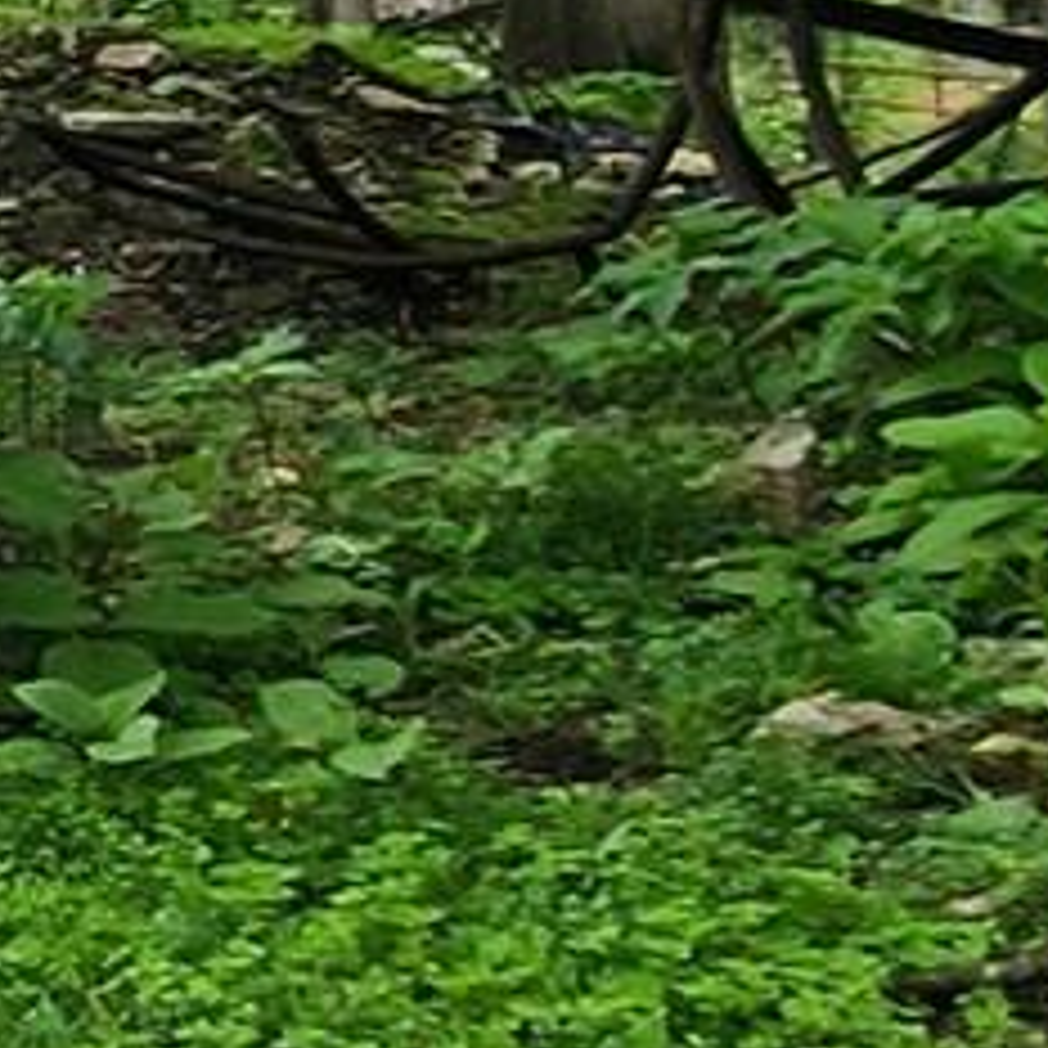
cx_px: -2267
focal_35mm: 101
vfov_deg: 16.3
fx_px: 3459
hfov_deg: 10.5
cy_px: -337
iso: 50
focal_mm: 2.2
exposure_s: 1/444
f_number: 2.2
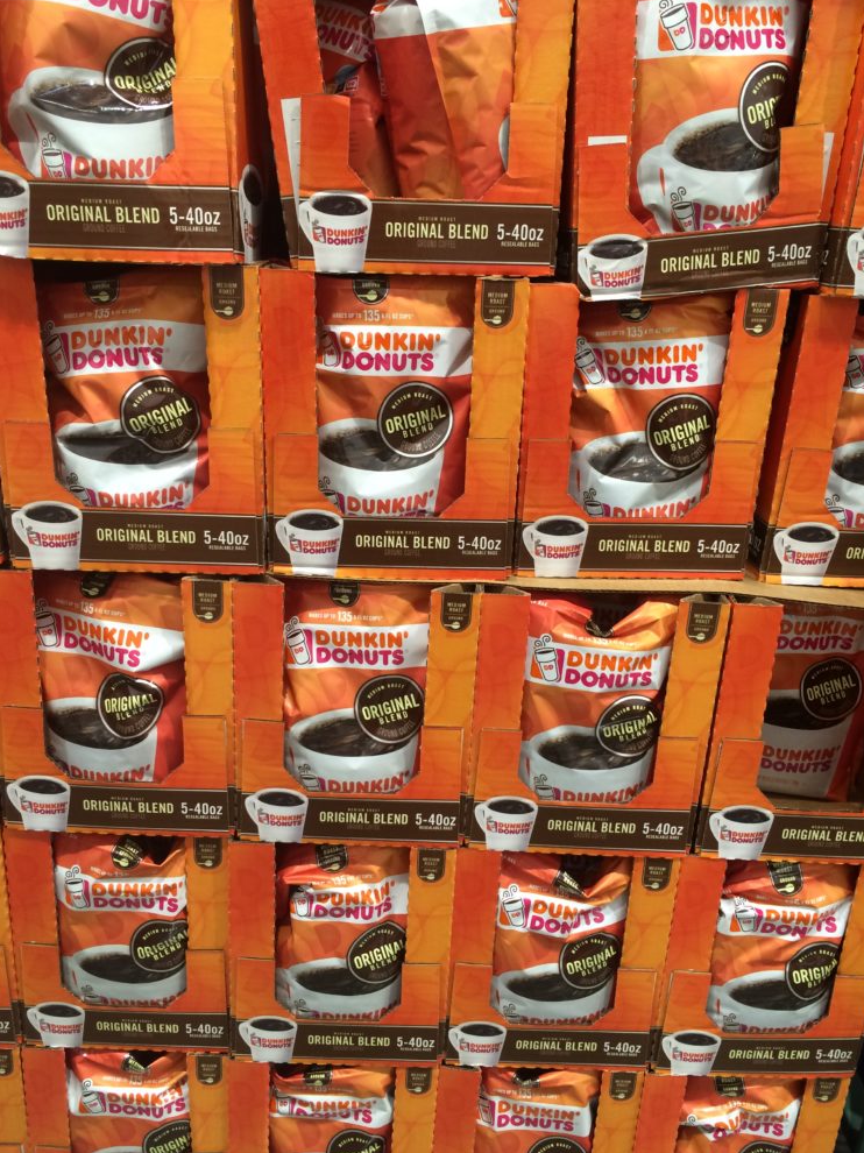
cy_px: 559
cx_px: 427
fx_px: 999
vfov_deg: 60.0
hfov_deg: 46.8
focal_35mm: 30
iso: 125
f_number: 2.2
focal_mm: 4.15
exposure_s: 1/33
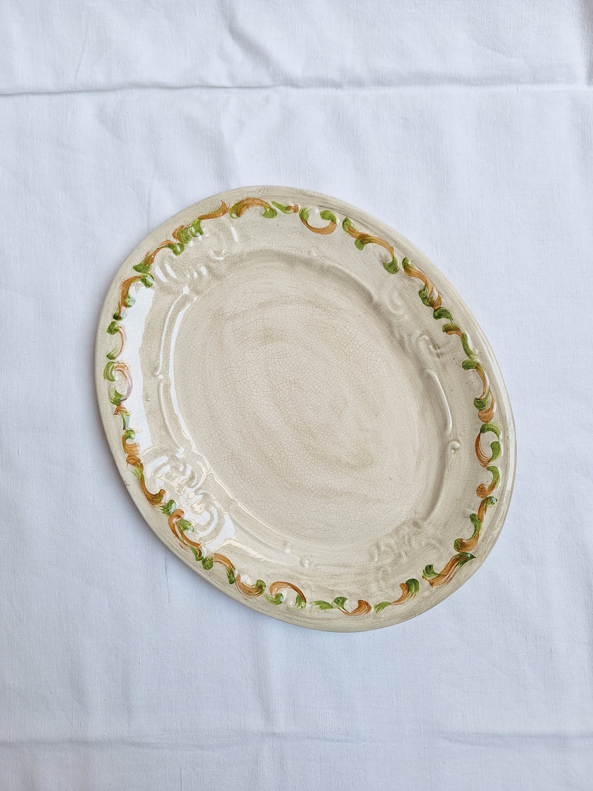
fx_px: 525
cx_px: 296
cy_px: 396
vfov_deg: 73.9
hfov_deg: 58.9
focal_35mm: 23
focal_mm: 5.54
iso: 50
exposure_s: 1/50
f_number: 1.8
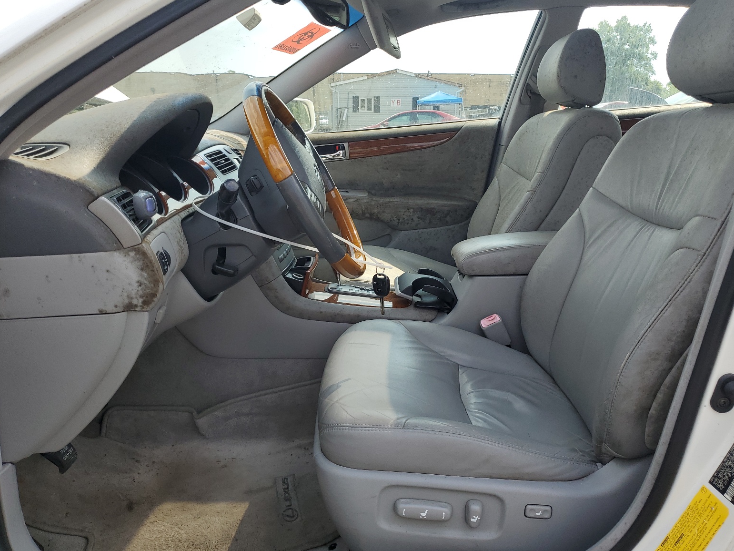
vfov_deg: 51.4
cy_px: 280
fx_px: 573
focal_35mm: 27
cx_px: 369
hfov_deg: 65.3
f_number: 1.5
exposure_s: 1/1429
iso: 50
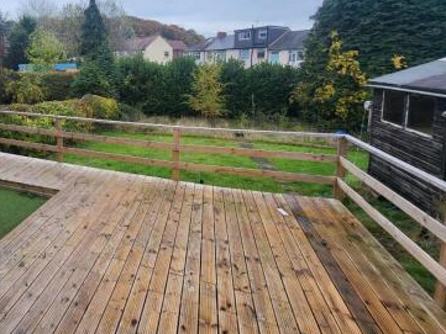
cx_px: 109
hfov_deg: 73.2
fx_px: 271
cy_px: 96
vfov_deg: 60.9
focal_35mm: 21
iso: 32
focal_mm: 1.74
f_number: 2.2
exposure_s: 1/378
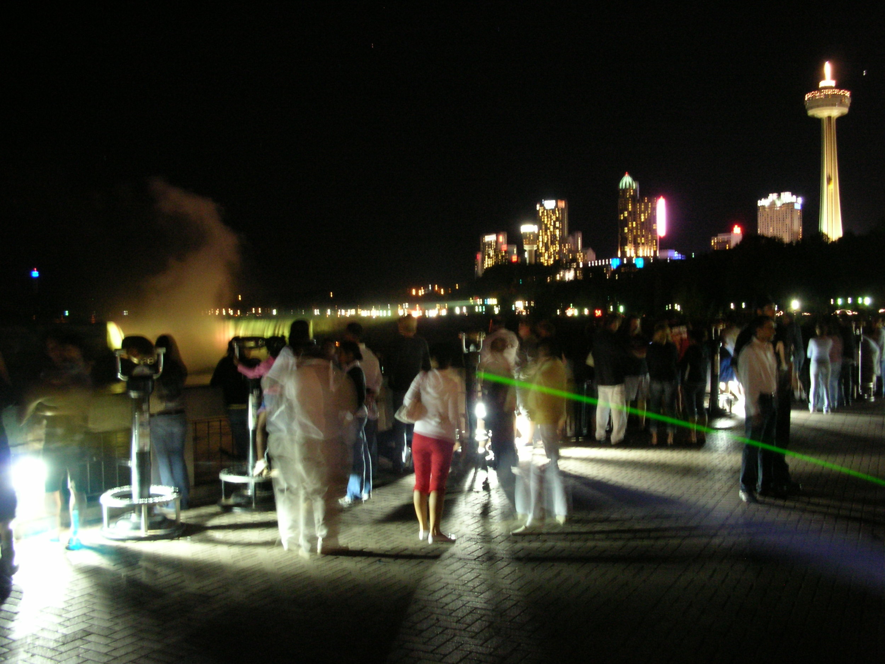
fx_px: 895
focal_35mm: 35
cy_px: 332
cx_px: 442
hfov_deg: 52.6
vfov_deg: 40.7
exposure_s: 2
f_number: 3
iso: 200
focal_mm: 5.8
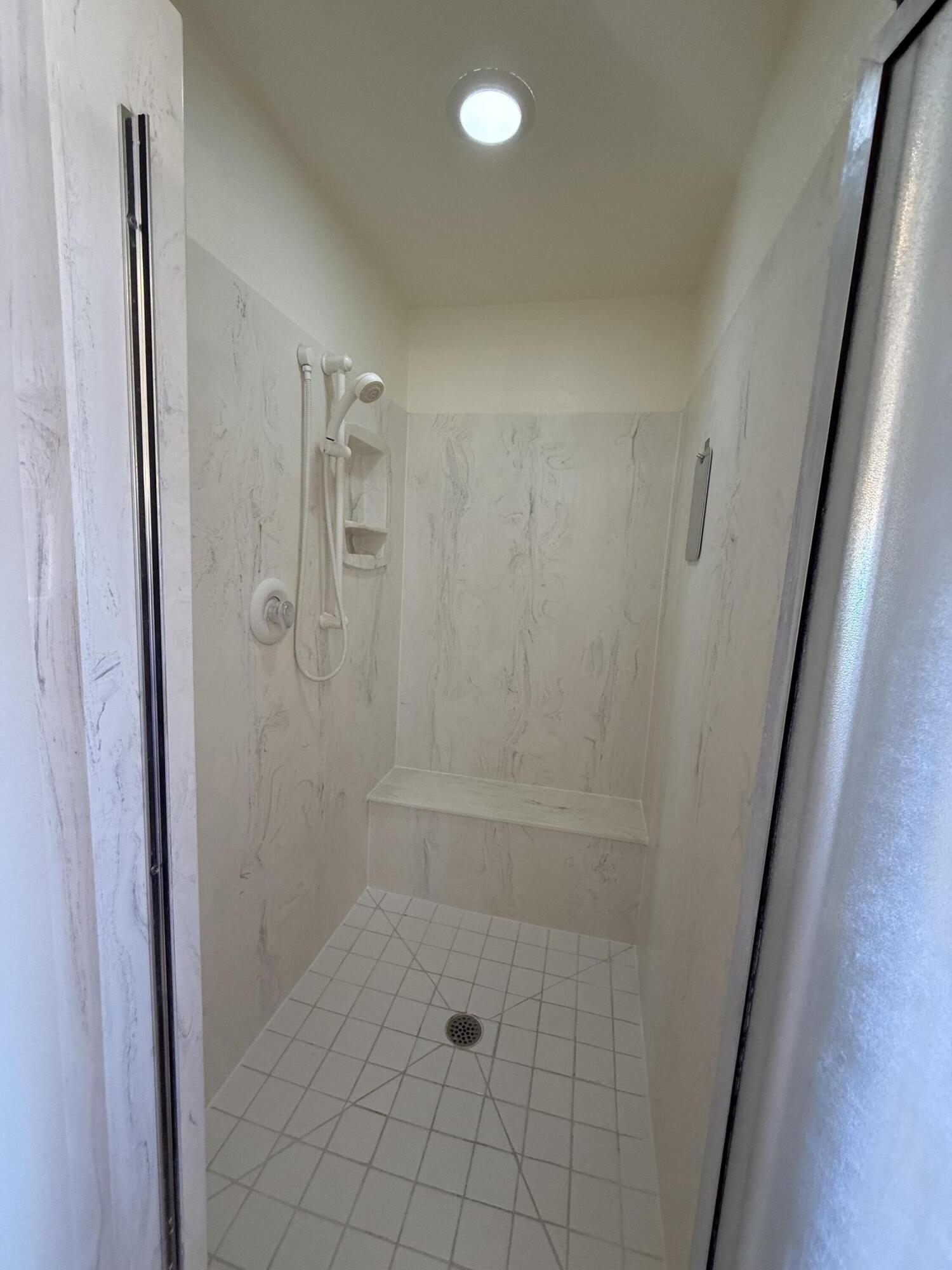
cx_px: 476
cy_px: 635
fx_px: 513
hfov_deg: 85.7
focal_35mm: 14
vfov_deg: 102.1
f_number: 2.2
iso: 250
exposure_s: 1/120
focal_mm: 2.22
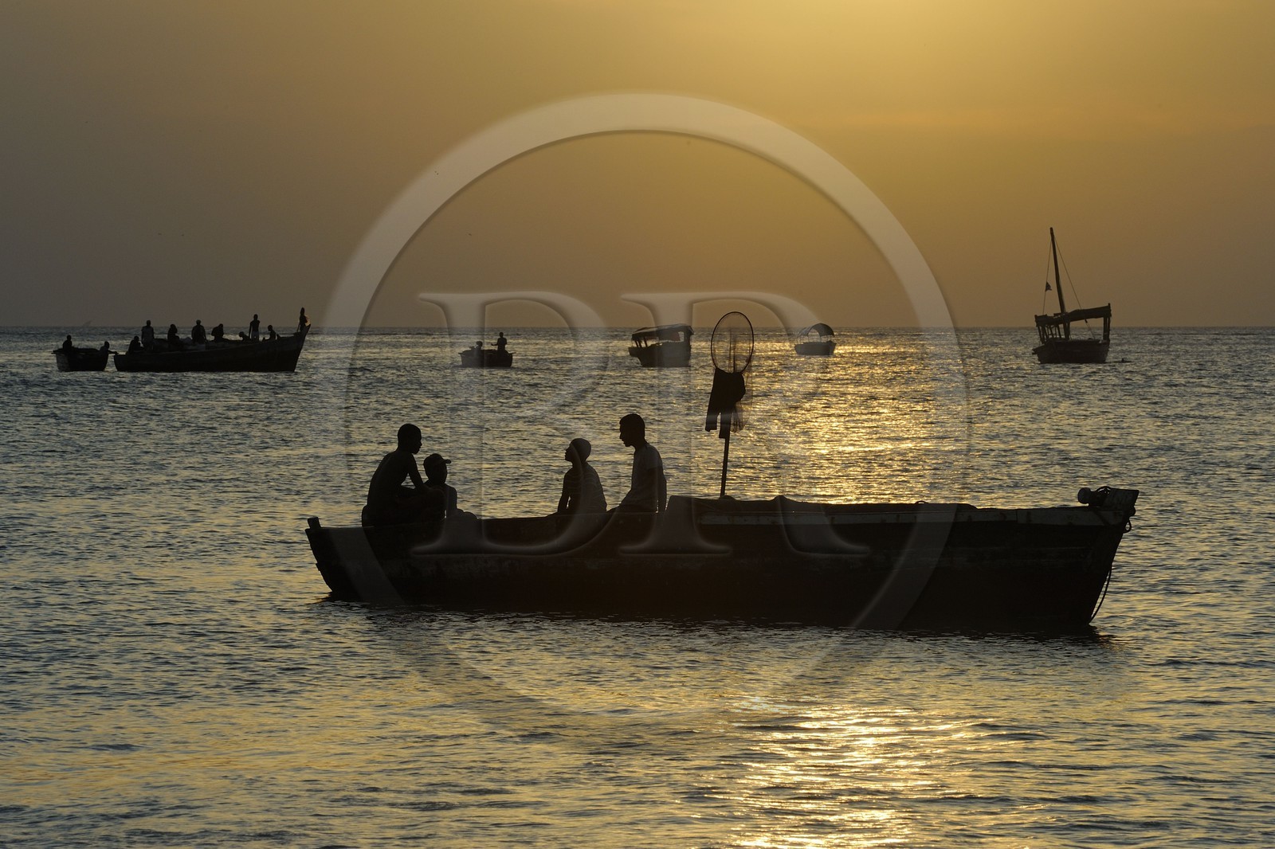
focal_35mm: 200
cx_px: 638
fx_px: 7081
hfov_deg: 10.3
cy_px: 424
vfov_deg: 6.9
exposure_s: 1/320
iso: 400
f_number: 16
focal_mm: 200
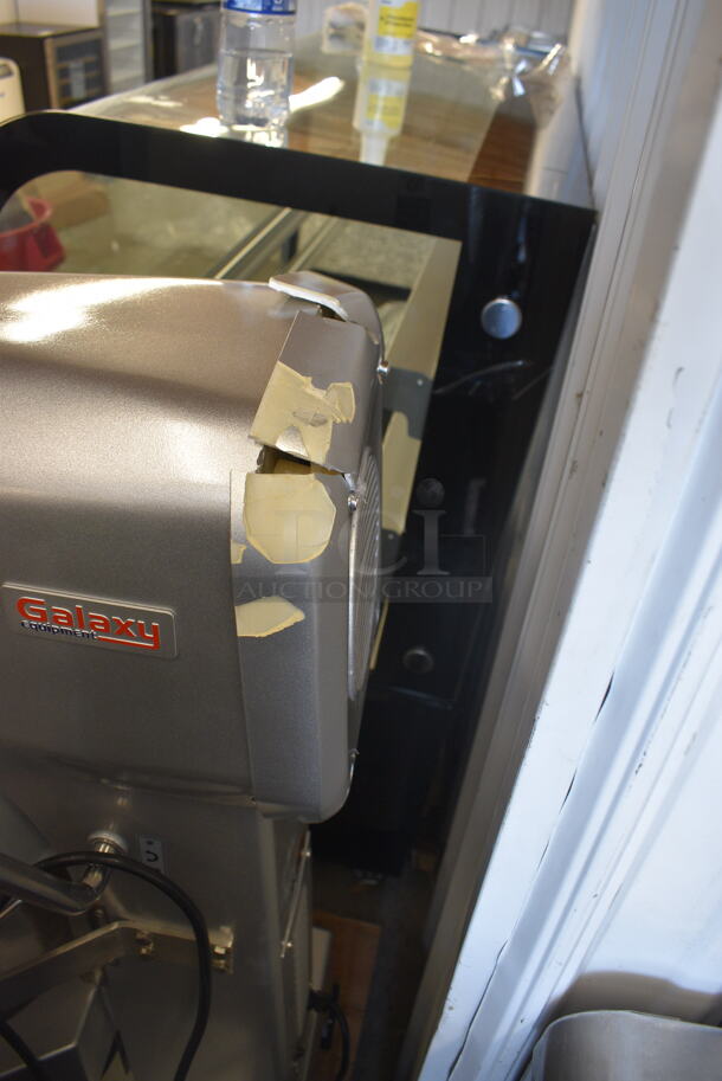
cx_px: 361
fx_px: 811
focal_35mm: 27
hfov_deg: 48.0
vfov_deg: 67.3
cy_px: 540
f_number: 5.6
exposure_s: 1/60
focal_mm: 18
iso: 800
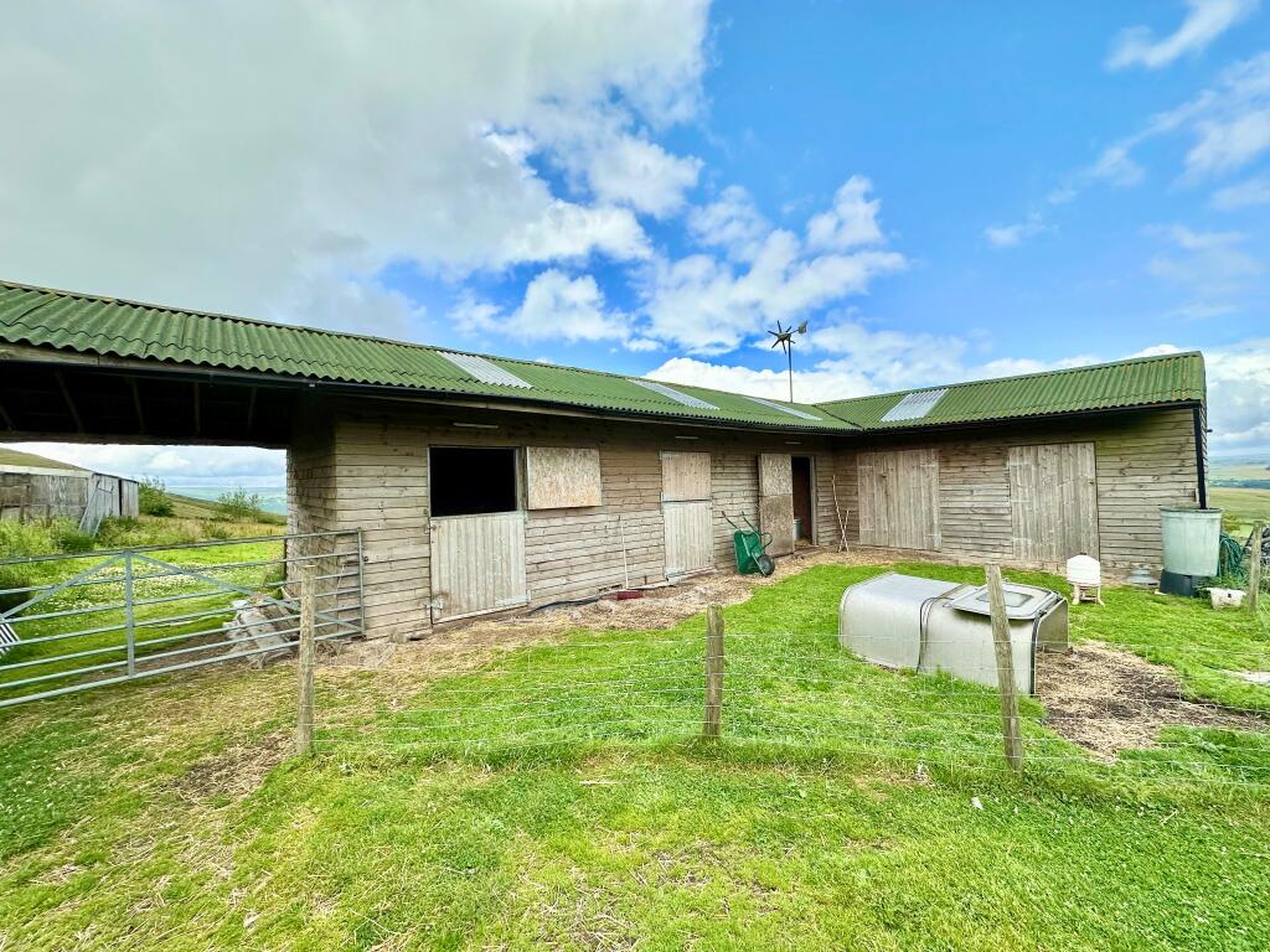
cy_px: 476
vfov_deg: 85.7
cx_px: 635
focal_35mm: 14
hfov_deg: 102.1
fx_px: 514
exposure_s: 1/1553
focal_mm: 2.22
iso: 50
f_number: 2.2
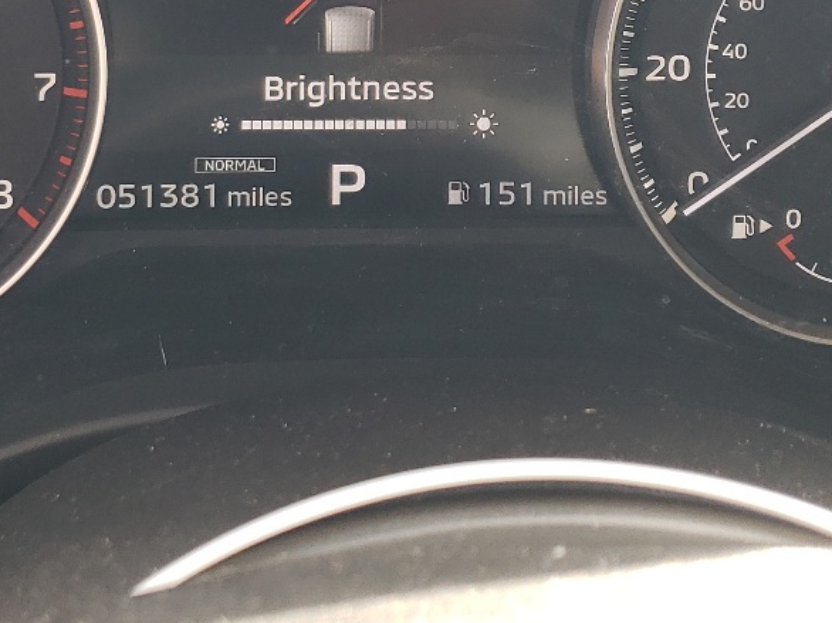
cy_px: -112
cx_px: 277
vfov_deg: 19.6
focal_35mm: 71
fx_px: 1706
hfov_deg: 27.2
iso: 54
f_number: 1.5
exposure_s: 1/100
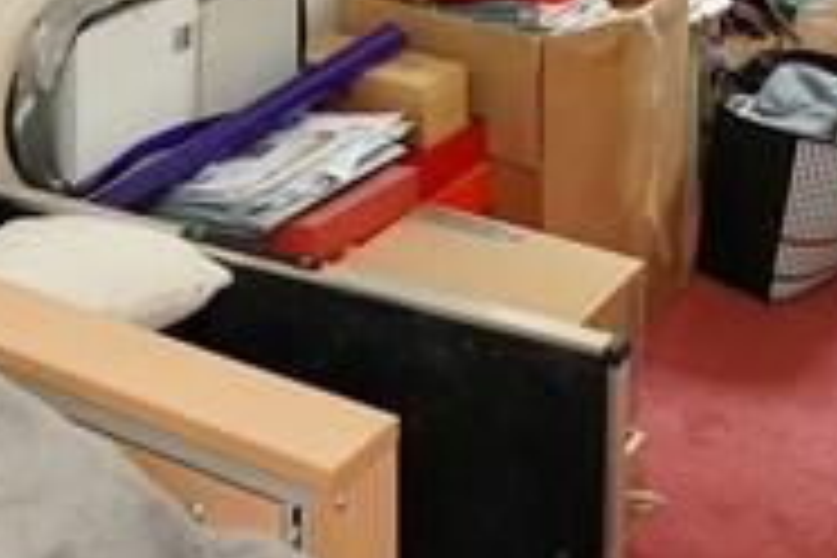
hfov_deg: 30.1
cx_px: 616
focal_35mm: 66
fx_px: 1534
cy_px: -443
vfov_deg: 17.0
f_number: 4
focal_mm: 12
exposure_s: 1/160
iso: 4000
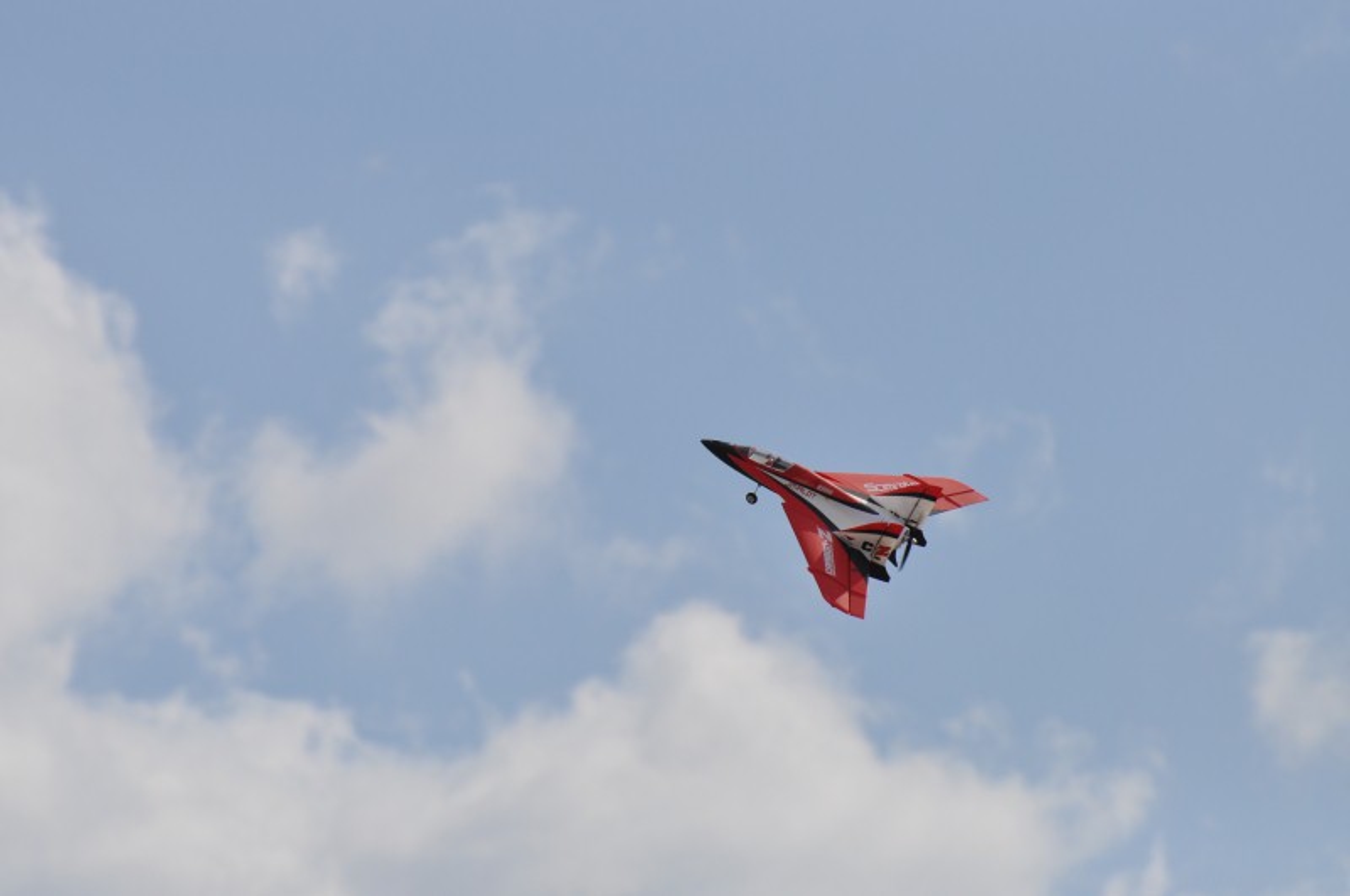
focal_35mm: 450
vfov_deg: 3.0
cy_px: 448
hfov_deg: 4.6
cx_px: 675
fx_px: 16851
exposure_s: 1/2000
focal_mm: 300
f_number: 8
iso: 280
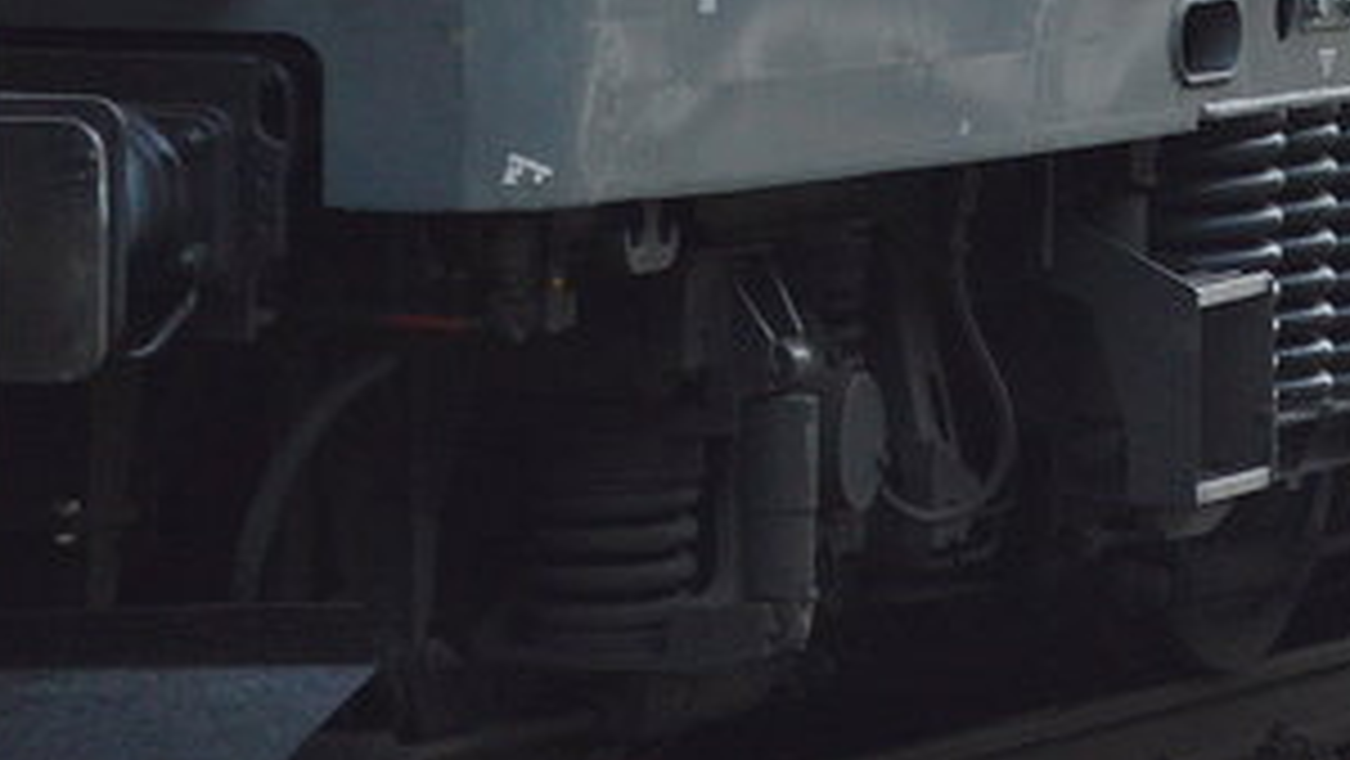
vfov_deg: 3.5
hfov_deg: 6.2
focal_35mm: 345
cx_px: 1202
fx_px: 12358
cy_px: -663
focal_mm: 55
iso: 400
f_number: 5.6
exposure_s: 1/640
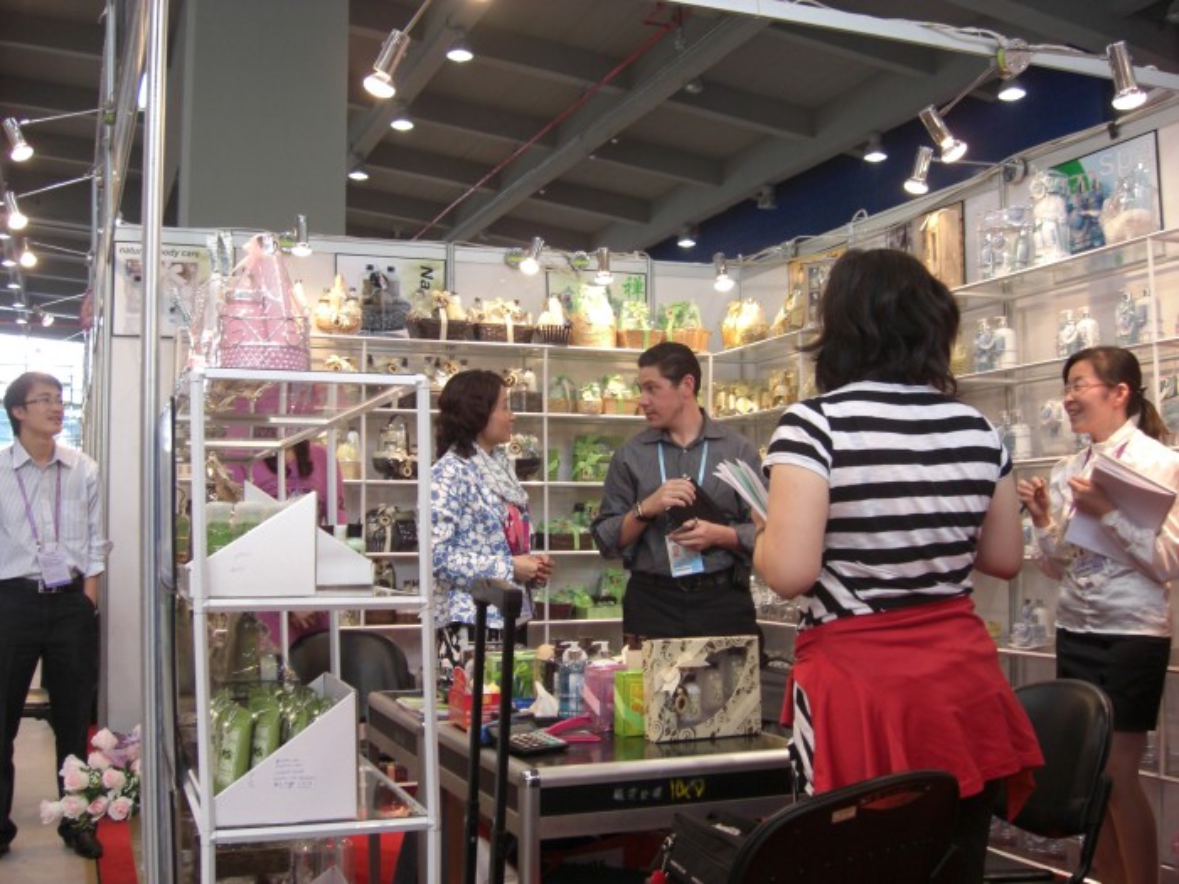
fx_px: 1294
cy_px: 442
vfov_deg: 37.7
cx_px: 590
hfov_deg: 49.0
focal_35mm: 38
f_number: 2.8
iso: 200
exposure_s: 1/50
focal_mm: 7.9
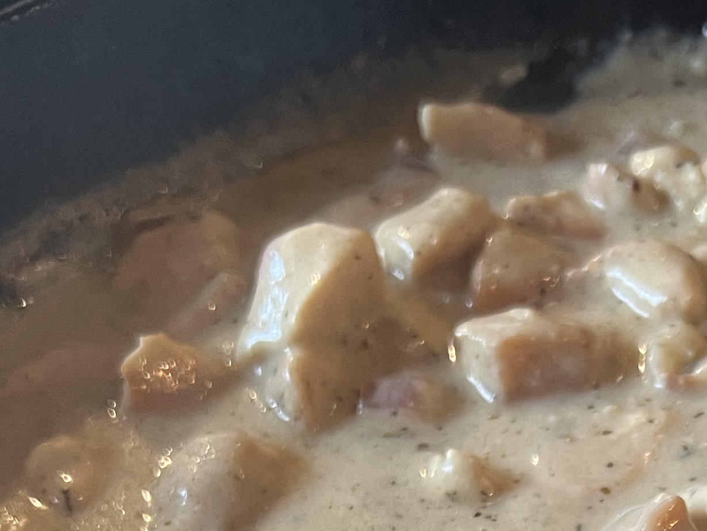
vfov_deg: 15.8
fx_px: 1736
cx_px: 634
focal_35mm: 85
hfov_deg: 22.5
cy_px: 832
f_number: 1.5
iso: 160
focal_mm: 5.7
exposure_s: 1/60
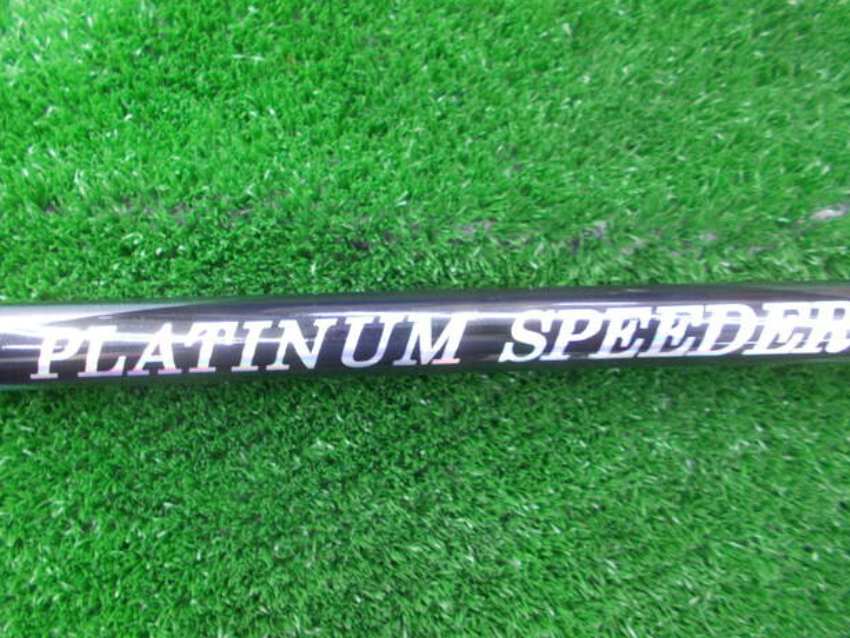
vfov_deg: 51.4
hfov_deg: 65.3
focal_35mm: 27
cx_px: 429
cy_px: 318
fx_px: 663
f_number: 3.2
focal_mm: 4.6
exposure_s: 1/5
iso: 200
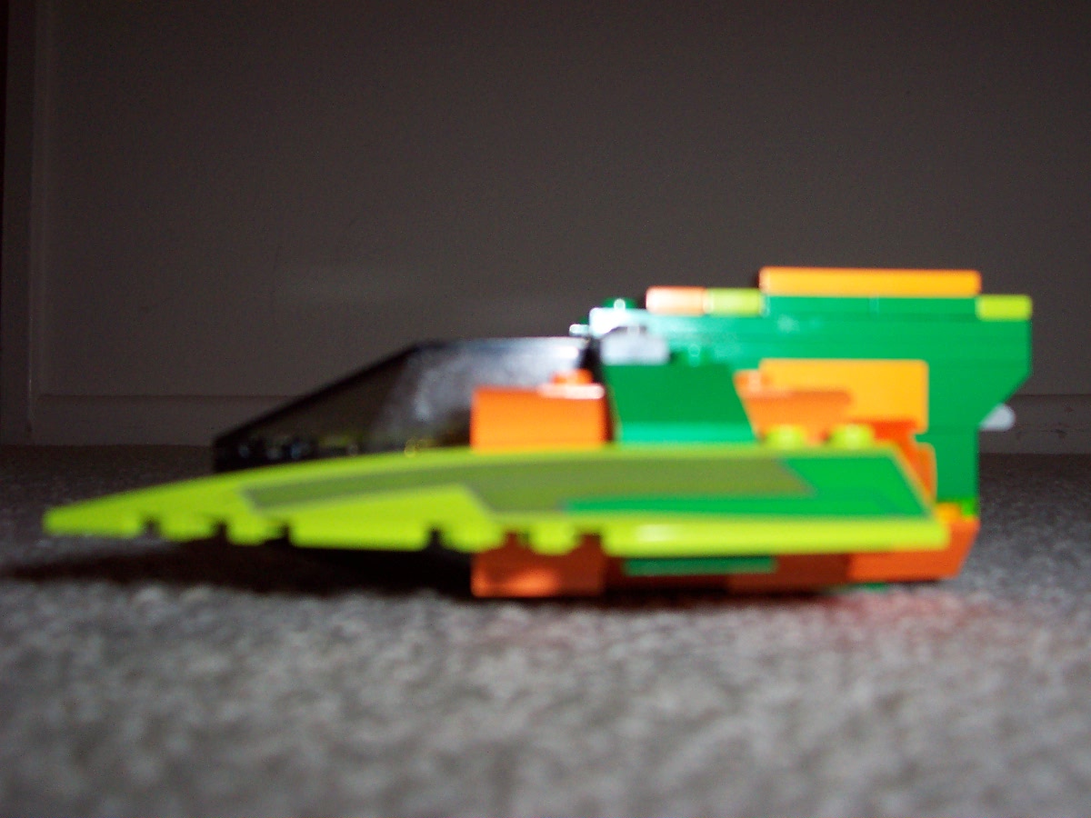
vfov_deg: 38.7
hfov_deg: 50.1
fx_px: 1166
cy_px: 409
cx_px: 546
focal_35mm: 37
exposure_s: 1/60
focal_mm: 5.6
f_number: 2.8
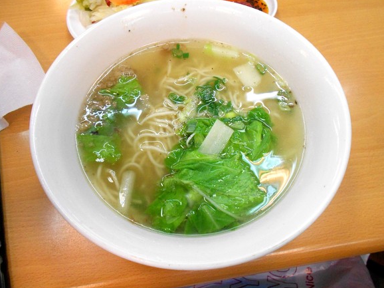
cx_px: 195
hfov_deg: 65.3
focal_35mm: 27
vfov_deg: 51.3
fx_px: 299
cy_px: 148
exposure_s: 1/60
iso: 400
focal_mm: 4.6
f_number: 3.2
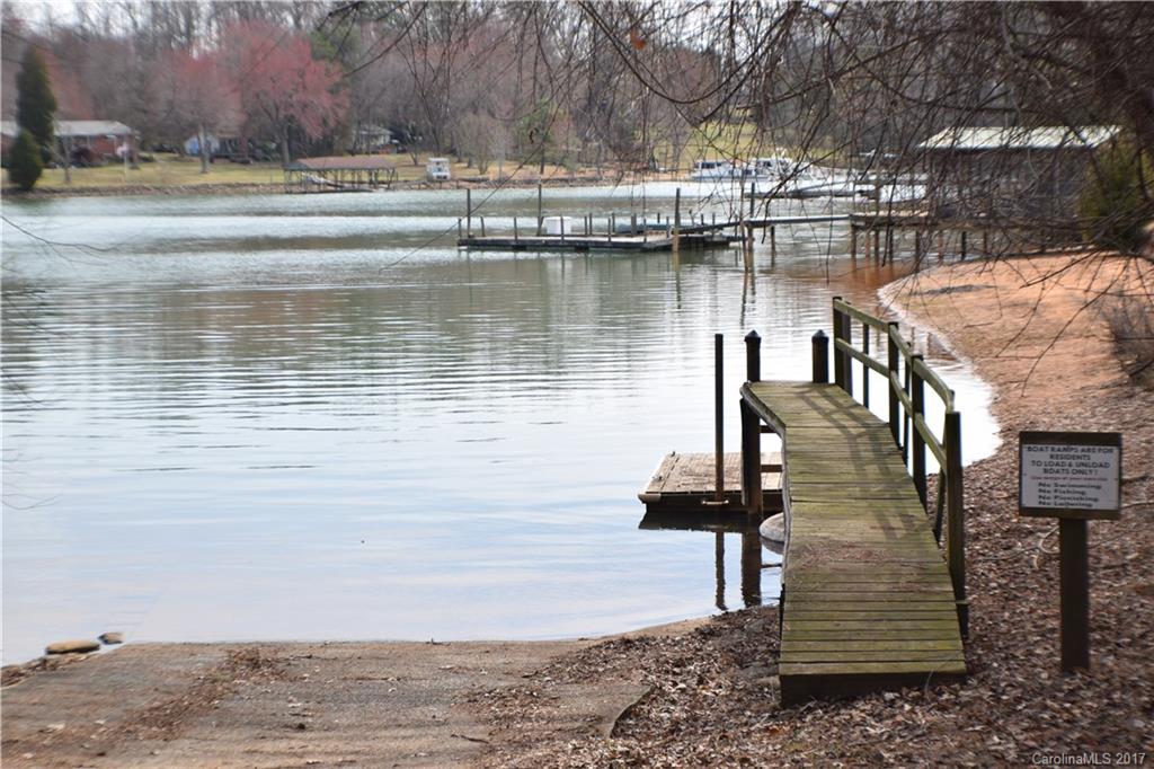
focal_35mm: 82
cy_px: 384
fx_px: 2644
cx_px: 577
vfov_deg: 16.5
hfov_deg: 24.6
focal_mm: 55
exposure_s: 1/200
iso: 100
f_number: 5.6
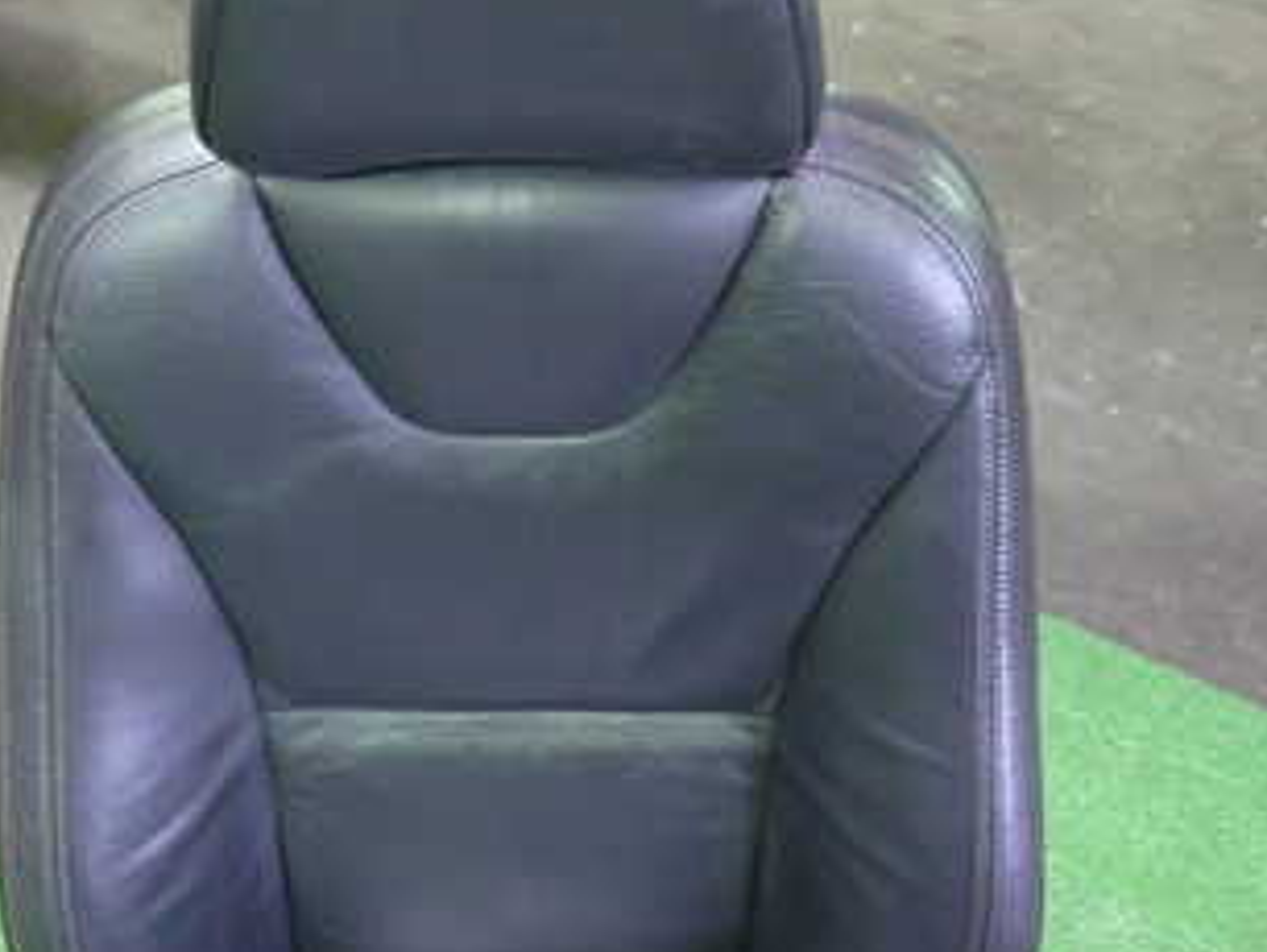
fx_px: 1795
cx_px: 538
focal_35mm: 49
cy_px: 418
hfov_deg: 38.8
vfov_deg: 29.7
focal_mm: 4.5
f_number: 2
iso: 640
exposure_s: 1/30
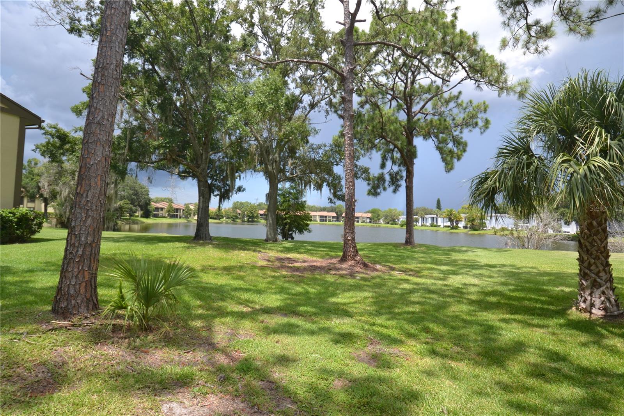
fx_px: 312
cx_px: 312
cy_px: 208
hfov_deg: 90.0
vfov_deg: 67.4
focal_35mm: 18
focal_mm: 12
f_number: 6.3
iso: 100
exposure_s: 1/160
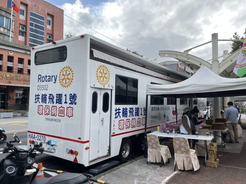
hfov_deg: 67.3
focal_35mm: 26
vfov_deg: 53.1
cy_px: 92
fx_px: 185
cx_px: 123
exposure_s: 1/1580
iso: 50
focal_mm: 5.1
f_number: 1.6
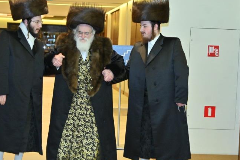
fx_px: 580
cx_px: 92
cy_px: 81
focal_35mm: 87
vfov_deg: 15.7
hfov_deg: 23.3
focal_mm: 55
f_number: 4
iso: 2000
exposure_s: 1/125
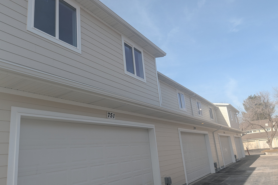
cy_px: 99
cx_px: 138
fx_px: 201
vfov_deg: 49.5
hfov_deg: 69.4
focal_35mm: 26
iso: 21
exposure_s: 1/1052
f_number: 1.68
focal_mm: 6.9
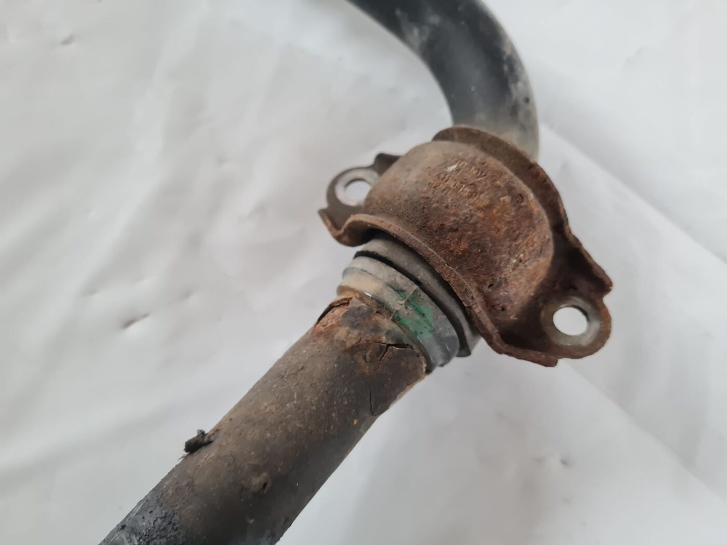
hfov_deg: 67.3
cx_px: 364
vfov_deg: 53.1
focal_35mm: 26
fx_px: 546
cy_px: 272
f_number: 1.8
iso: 250
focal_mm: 5.4
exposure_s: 1/100
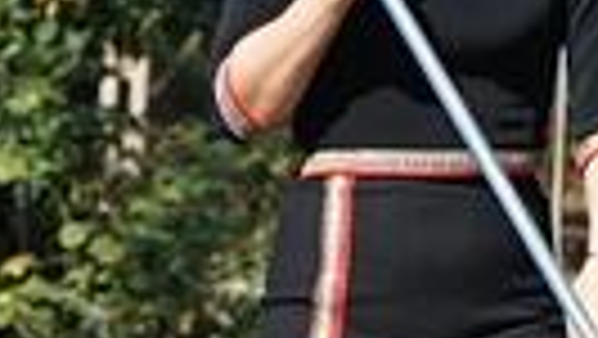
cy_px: 11
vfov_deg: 1.8
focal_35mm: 669
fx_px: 10614
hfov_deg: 3.2
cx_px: 391
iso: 320
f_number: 4
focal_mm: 71
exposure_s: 1/2000
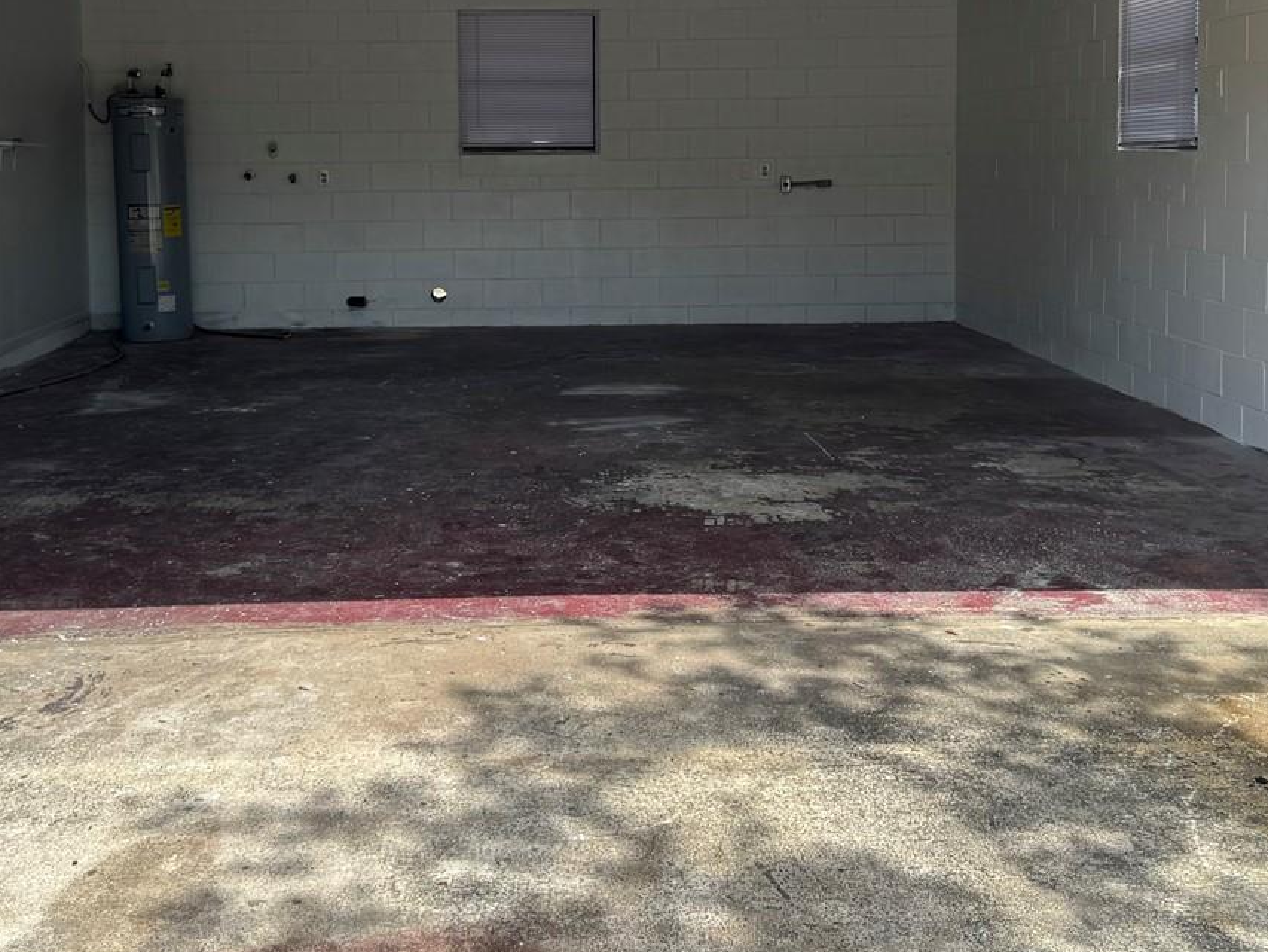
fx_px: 1649
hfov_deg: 42.0
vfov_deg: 31.6
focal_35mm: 45
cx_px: 565
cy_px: 242
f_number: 1.78
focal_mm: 6.76
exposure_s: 1/2174
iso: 80
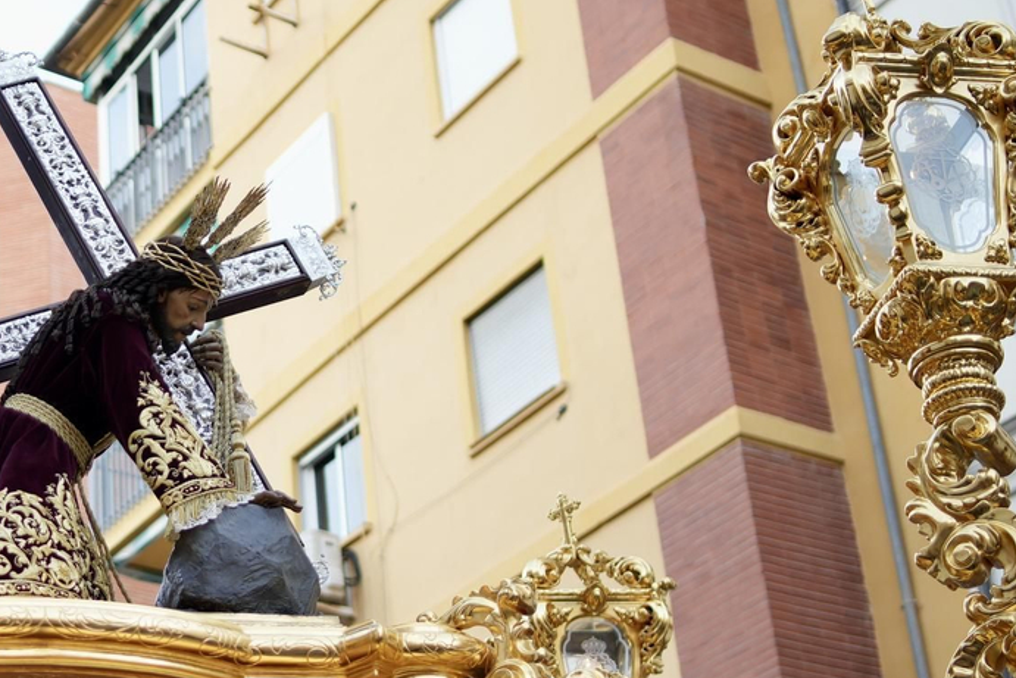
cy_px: 477
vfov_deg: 16.8
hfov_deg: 24.1
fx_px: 2286
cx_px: 24
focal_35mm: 81
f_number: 1.4
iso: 100
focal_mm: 35
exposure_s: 1/250
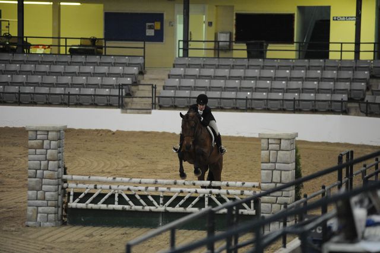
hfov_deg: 11.4
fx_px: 1899
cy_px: 126
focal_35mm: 180
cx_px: 190
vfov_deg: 7.6
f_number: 3.2
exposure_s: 1/400
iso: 6400
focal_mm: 180
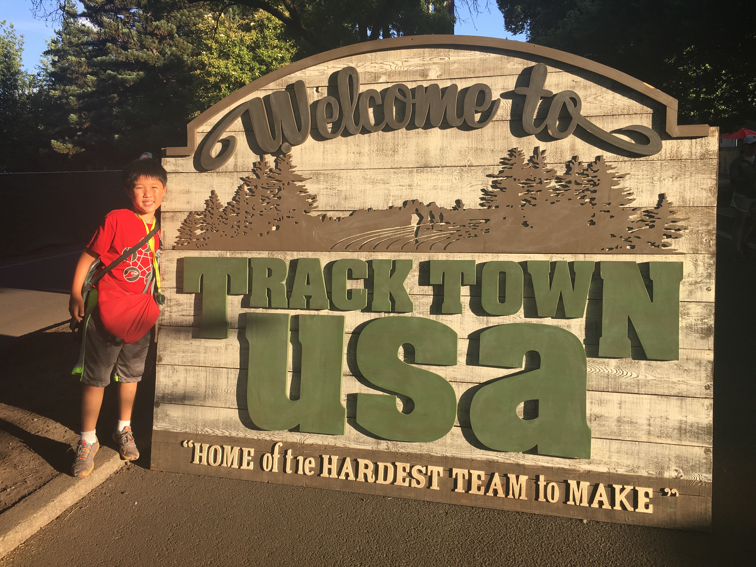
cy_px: 284
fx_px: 633
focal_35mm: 29
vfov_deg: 48.2
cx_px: 378
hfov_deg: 61.7
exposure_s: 1/545
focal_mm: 4.15
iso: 25
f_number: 2.2
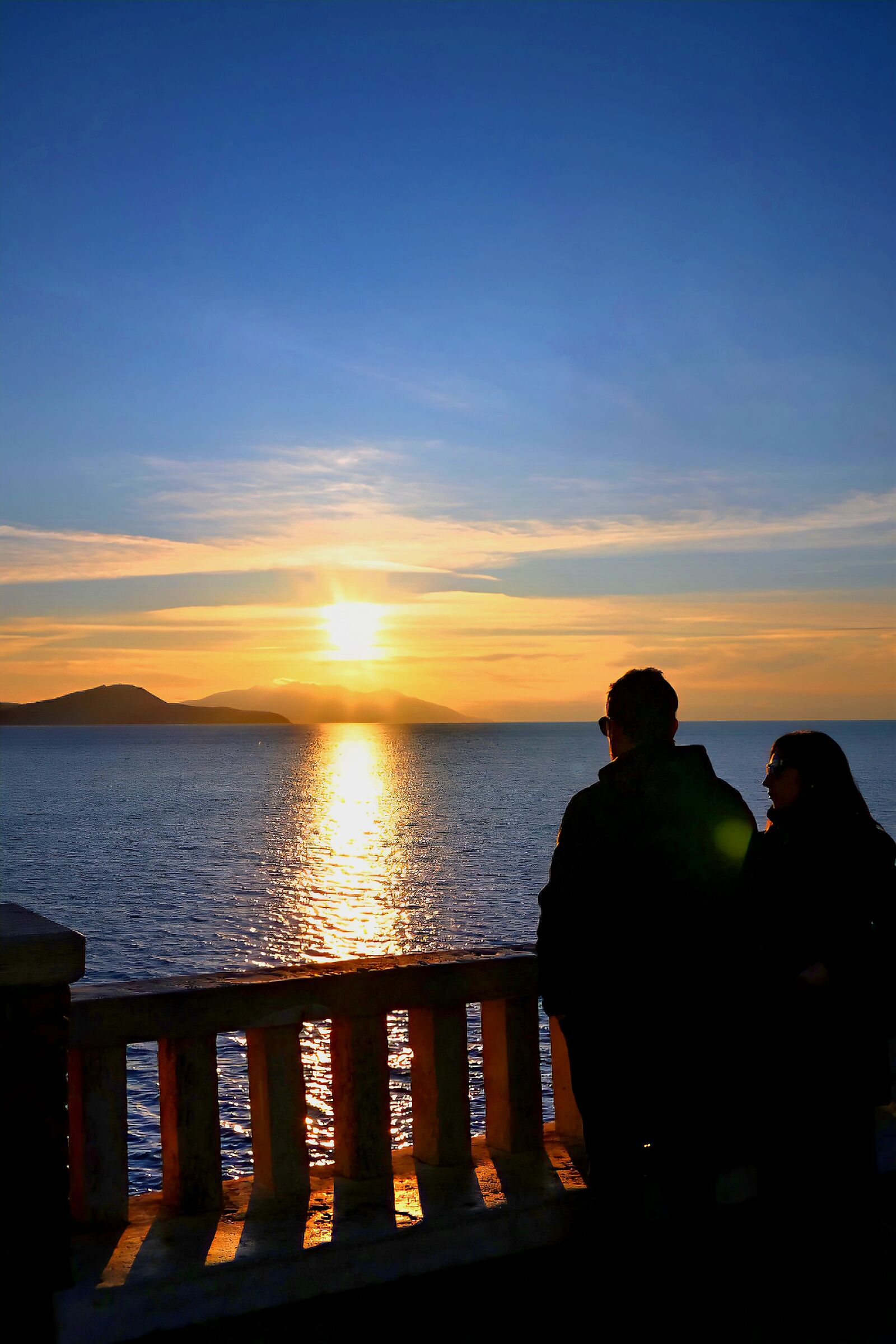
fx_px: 1344
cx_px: 448
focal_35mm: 36
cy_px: 672
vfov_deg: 53.1
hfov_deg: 36.9
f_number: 11
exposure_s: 1/323
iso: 100
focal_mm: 24
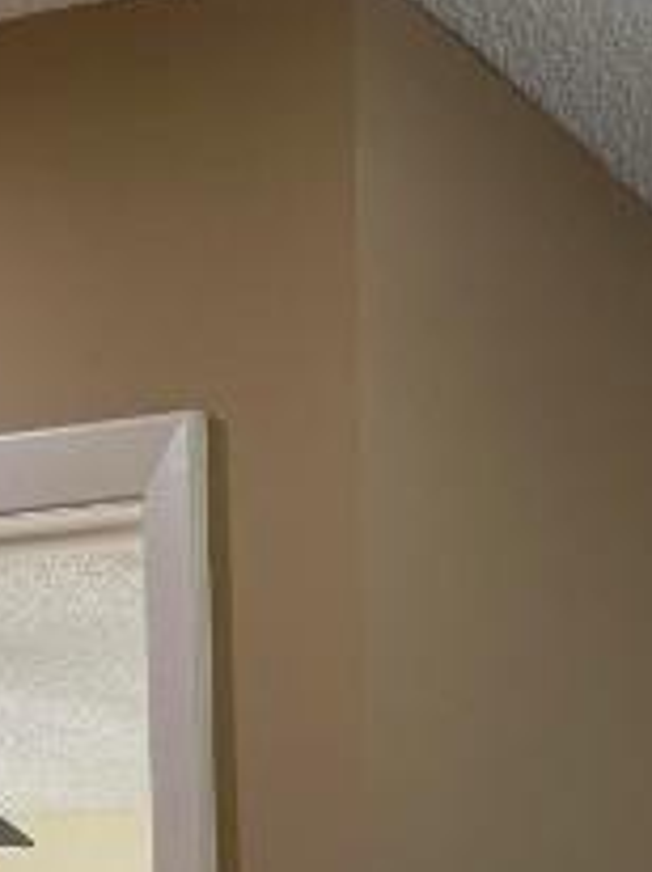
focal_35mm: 97
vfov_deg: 17.3
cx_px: 813
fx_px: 2441
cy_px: 1469
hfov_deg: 14.6
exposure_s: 1/120
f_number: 1.5
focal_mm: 5.7
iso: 100
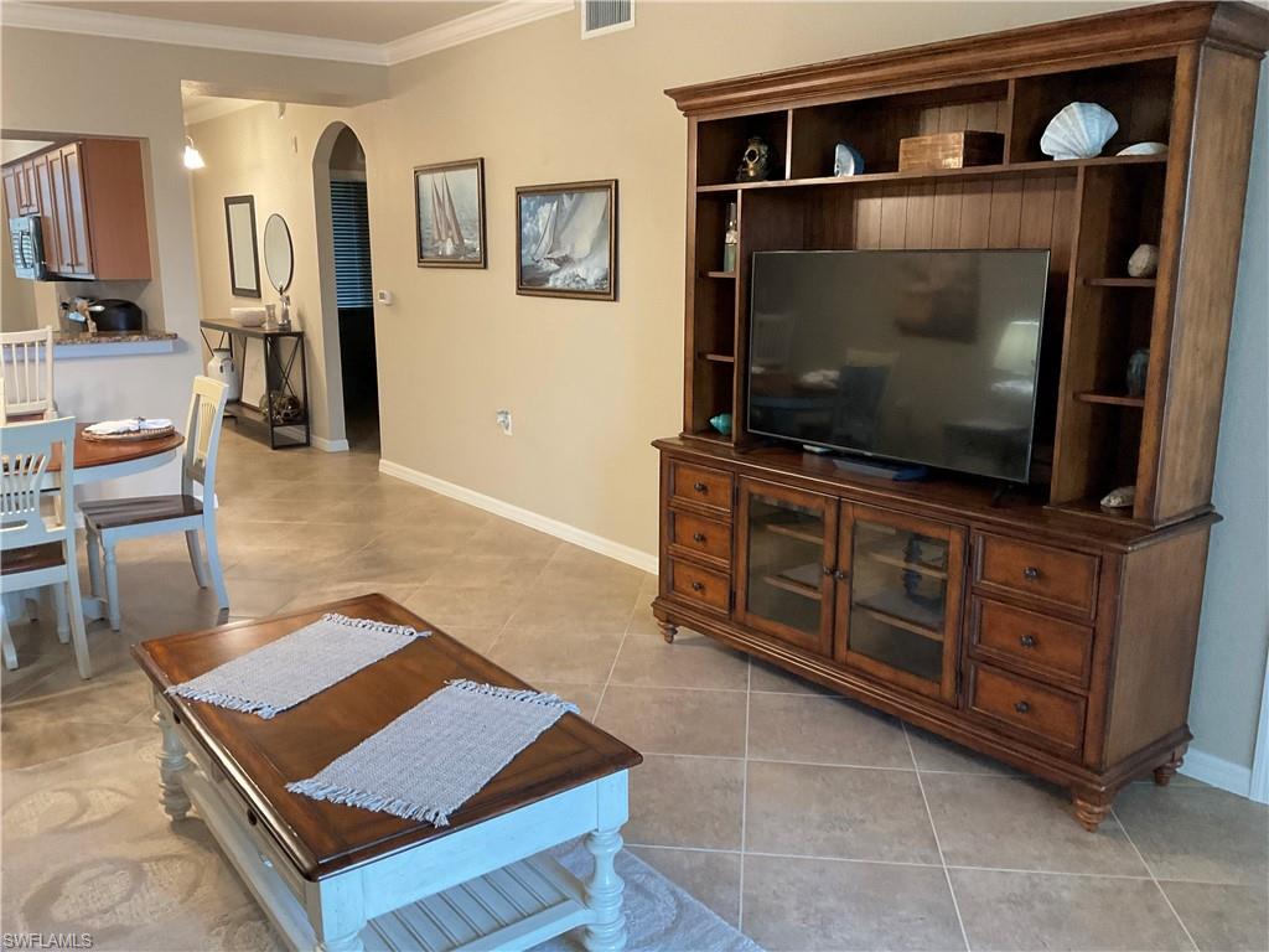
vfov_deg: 48.2
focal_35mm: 29
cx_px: 634
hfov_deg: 61.7
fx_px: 1063
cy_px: 476
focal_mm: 3
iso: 200
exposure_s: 1/60
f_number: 1.8
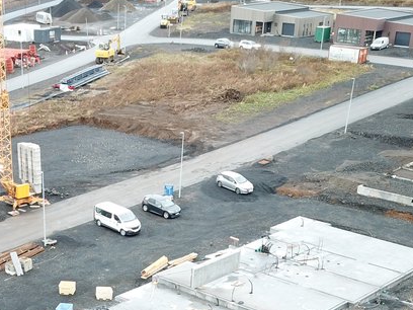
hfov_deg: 28.2
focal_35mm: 68
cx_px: 114
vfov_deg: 19.9
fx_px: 811
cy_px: 398
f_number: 2.2
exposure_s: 1/50
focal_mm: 4.73
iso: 105
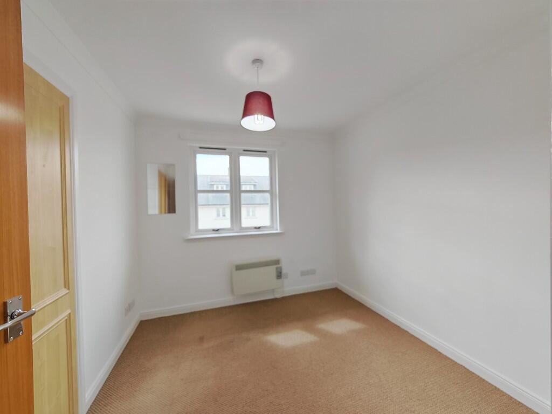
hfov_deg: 110.5
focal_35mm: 12
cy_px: 207
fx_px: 191
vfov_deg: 94.5
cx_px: 276
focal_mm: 1.82
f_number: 2
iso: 64
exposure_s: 1/100
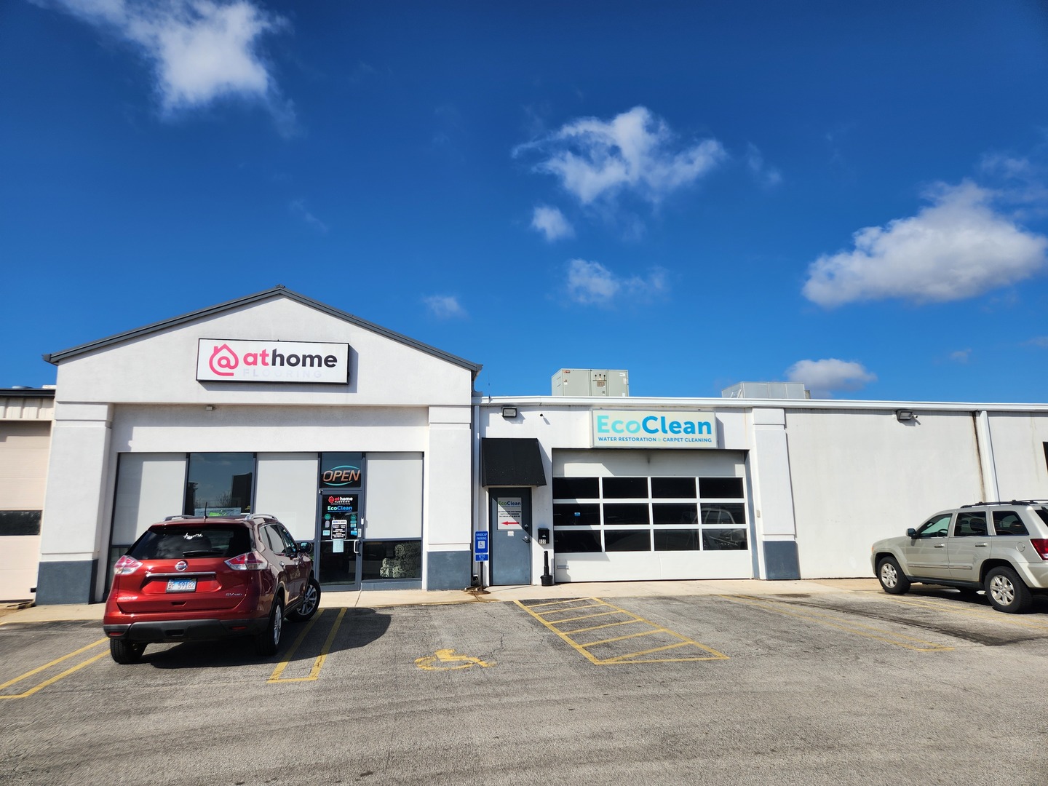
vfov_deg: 58.9
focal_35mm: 23
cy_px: 393
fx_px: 696
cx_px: 524
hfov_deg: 73.9
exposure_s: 1/2866
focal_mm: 5.4
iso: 20
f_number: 1.8
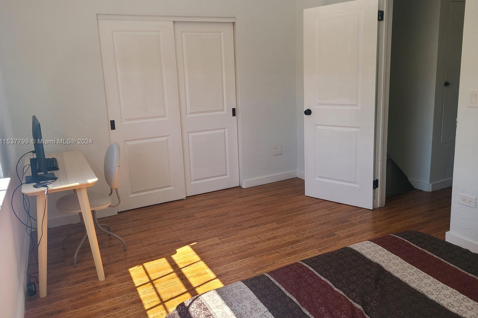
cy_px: 142
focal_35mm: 28
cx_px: 241
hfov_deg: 65.5
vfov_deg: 46.3
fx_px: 372
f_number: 1.8
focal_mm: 5.4
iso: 40
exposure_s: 1/206
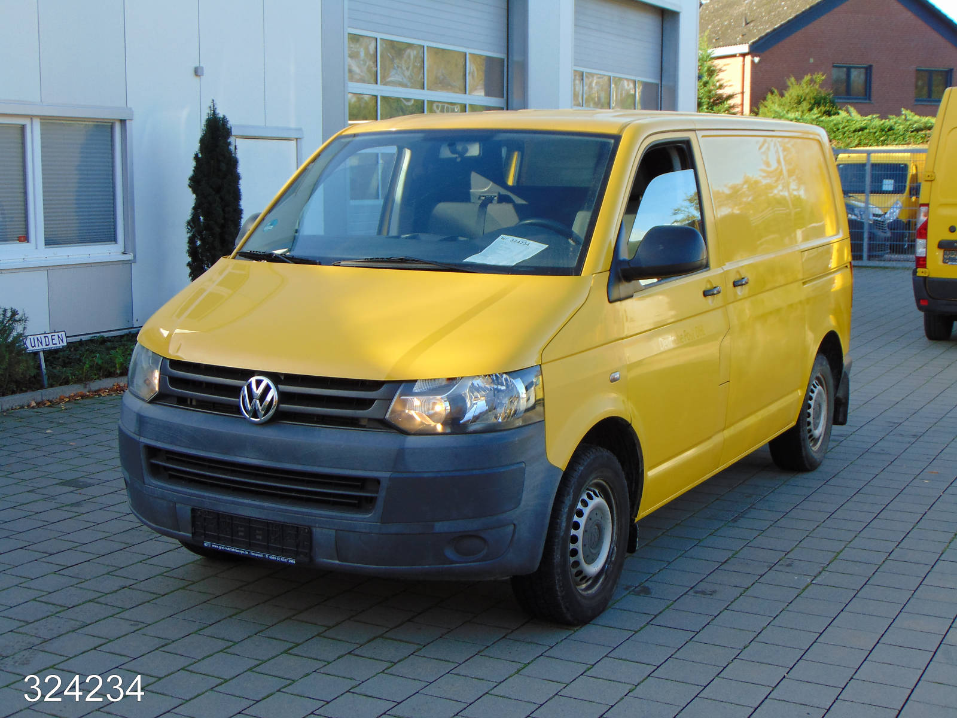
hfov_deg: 38.2
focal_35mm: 50
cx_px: 478
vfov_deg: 29.1
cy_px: 359
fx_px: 1382
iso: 80
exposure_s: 1/200
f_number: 3.5
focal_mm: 9
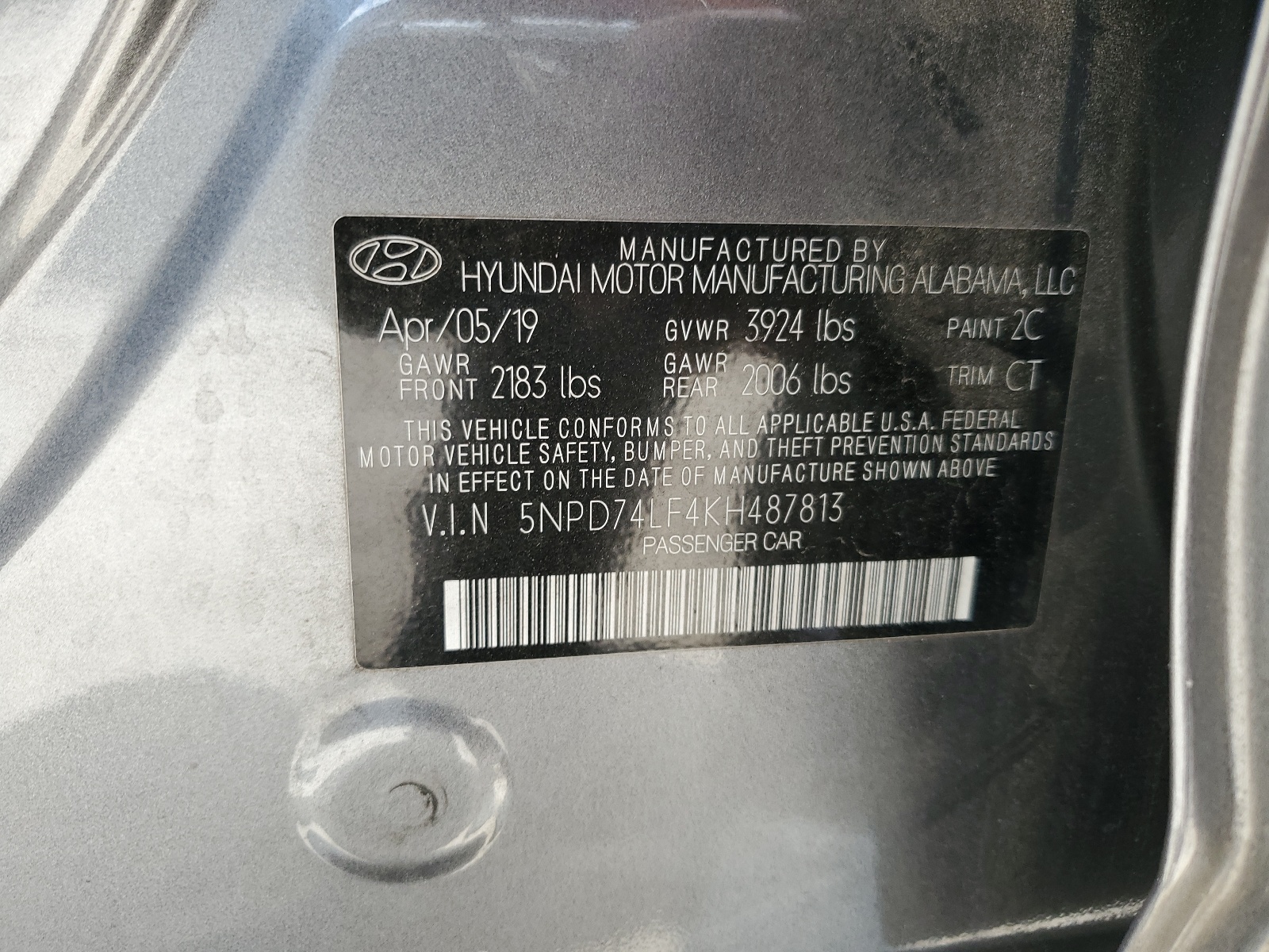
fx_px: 953
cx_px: 634
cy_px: 476
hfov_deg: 67.3
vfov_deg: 53.1
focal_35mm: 26
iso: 50
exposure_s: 1/278
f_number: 1.5
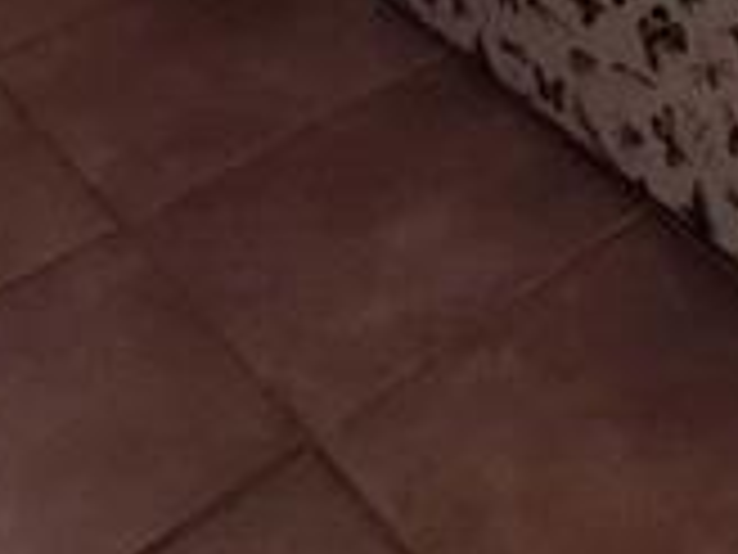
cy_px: -752
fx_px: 1663
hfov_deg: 21.9
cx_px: 1017
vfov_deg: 13.8
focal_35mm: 78
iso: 50
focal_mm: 1.64
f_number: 2.2
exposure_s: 1/120
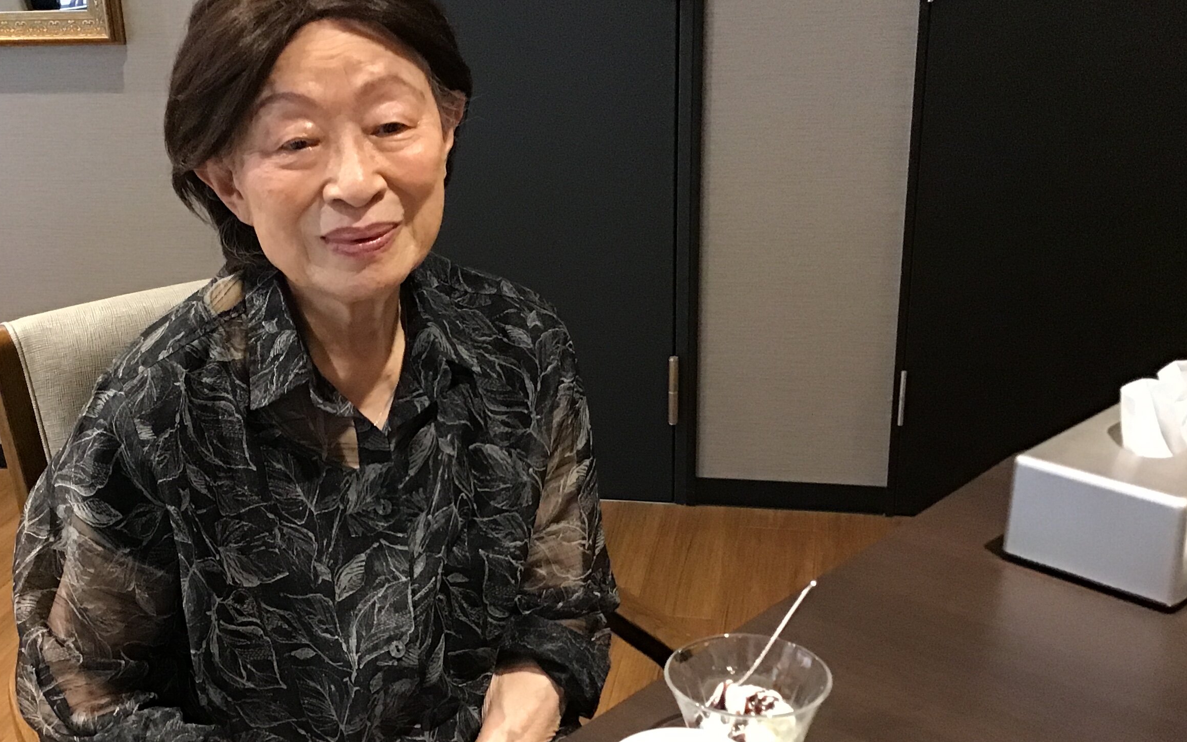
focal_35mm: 46
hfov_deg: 43.2
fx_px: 1488
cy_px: 460
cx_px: 449
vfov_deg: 27.9
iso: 200
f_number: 2.4
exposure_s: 1/30
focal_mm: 3.3
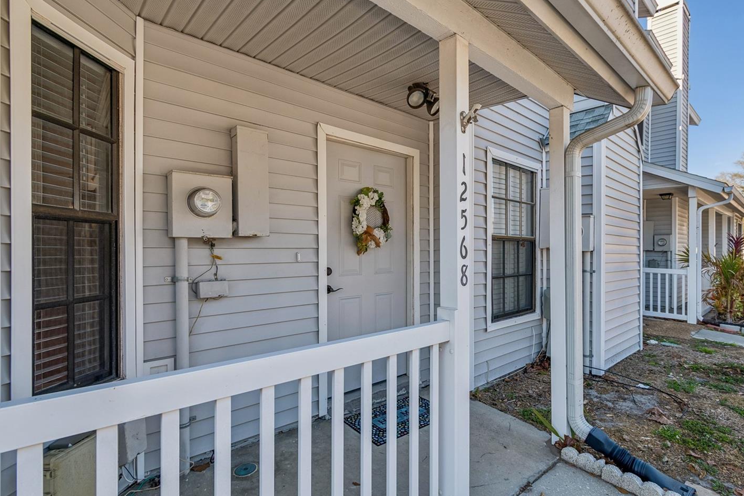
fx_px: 351
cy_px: 254
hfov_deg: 93.1
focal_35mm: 17
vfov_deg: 70.4
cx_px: 404
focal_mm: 10
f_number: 7.1
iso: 100
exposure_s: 1/125
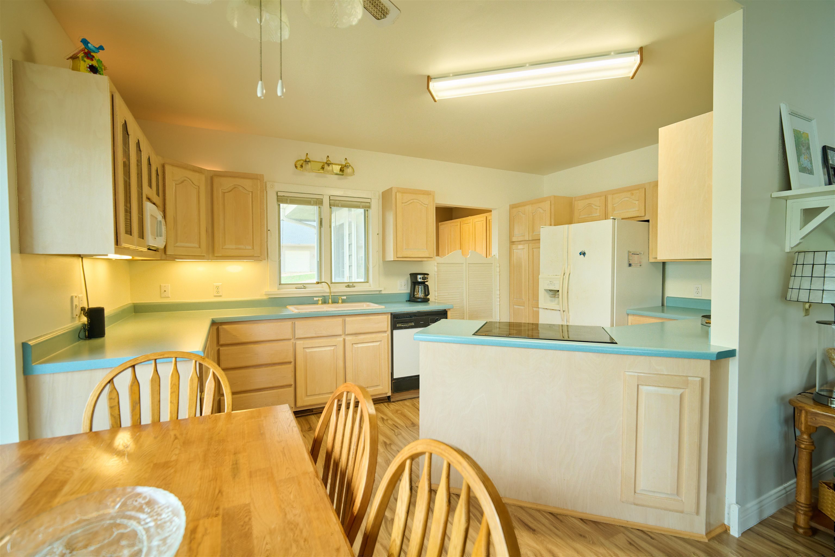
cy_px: 278
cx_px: 418
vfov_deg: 73.7
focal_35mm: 16
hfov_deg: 96.7
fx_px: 371
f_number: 3.5
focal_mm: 16
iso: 2000
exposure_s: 1/1600
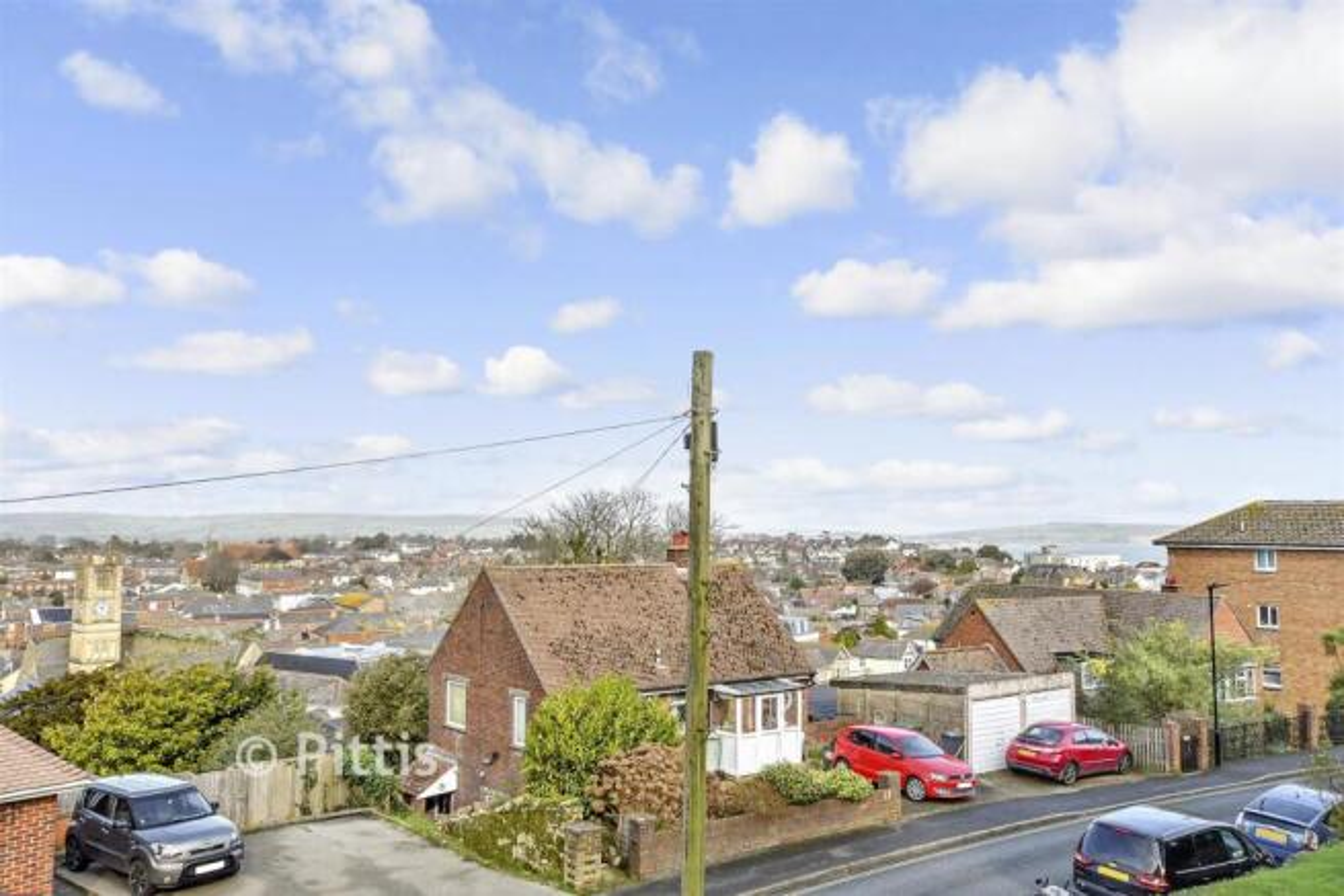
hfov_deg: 61.9
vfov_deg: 43.6
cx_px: 672
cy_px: 448
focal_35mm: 30
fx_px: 1120
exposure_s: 1/250
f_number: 8
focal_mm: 20
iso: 320
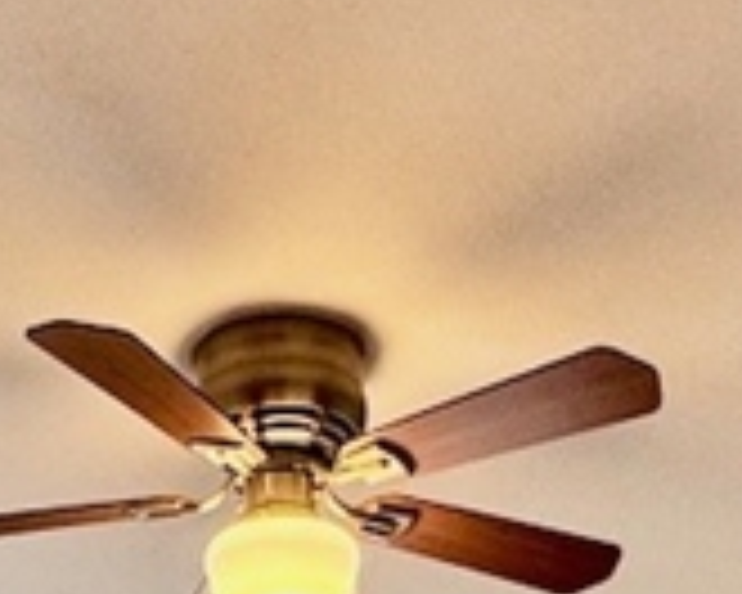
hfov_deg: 22.4
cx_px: 261
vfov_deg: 13.4
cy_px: 1422
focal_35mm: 85
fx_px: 1867
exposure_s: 1/99
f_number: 2.2
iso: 80
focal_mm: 2.22
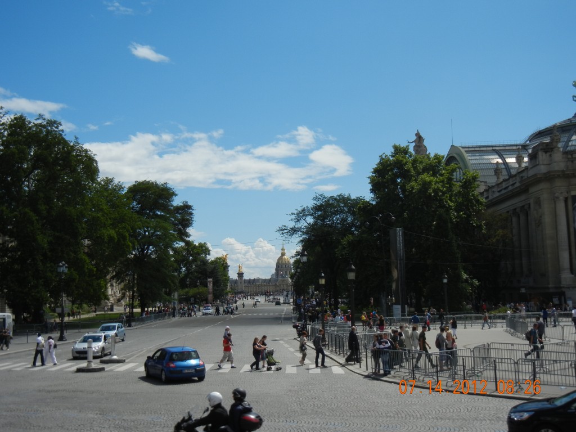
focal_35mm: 45
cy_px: 216
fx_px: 749
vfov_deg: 32.2
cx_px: 288
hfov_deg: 42.1
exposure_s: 1/670
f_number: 7.6
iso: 160
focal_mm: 8.1
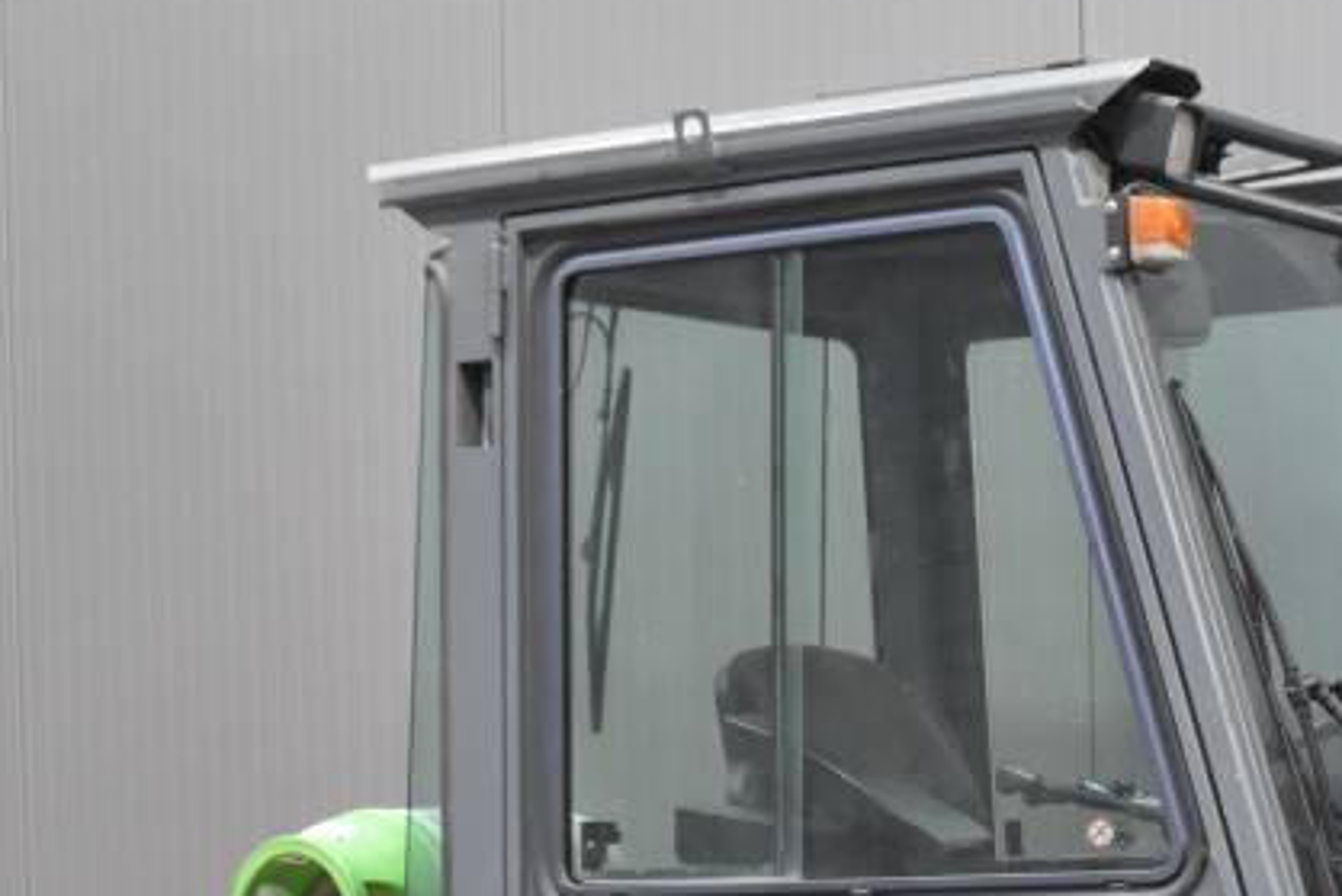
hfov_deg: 17.9
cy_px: 1031
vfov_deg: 12.0
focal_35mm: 112
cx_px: 1303
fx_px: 4176
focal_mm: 26
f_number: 5
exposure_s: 1/25
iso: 1600
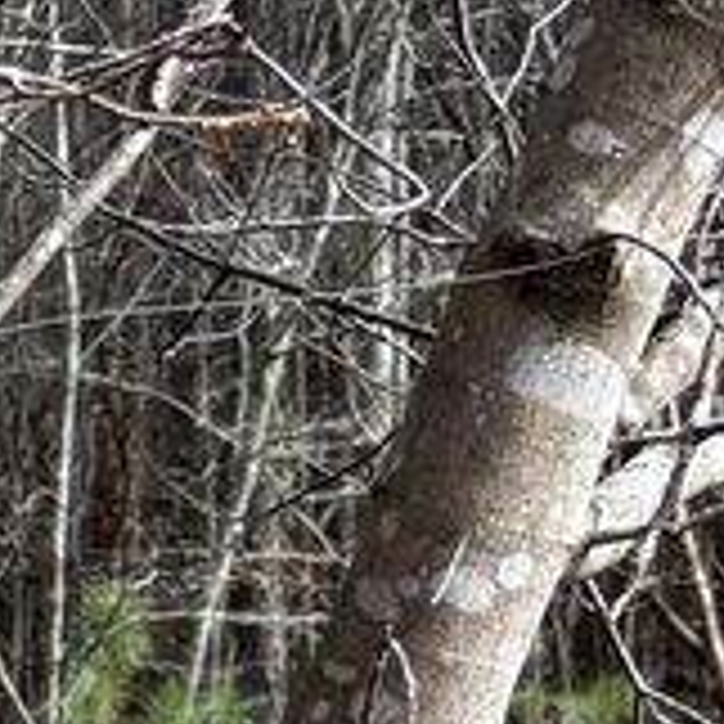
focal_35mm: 214
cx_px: -884
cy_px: 1632
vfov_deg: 7.7
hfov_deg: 7.7
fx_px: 5064
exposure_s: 1/601
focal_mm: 5.96
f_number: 1.6
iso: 50
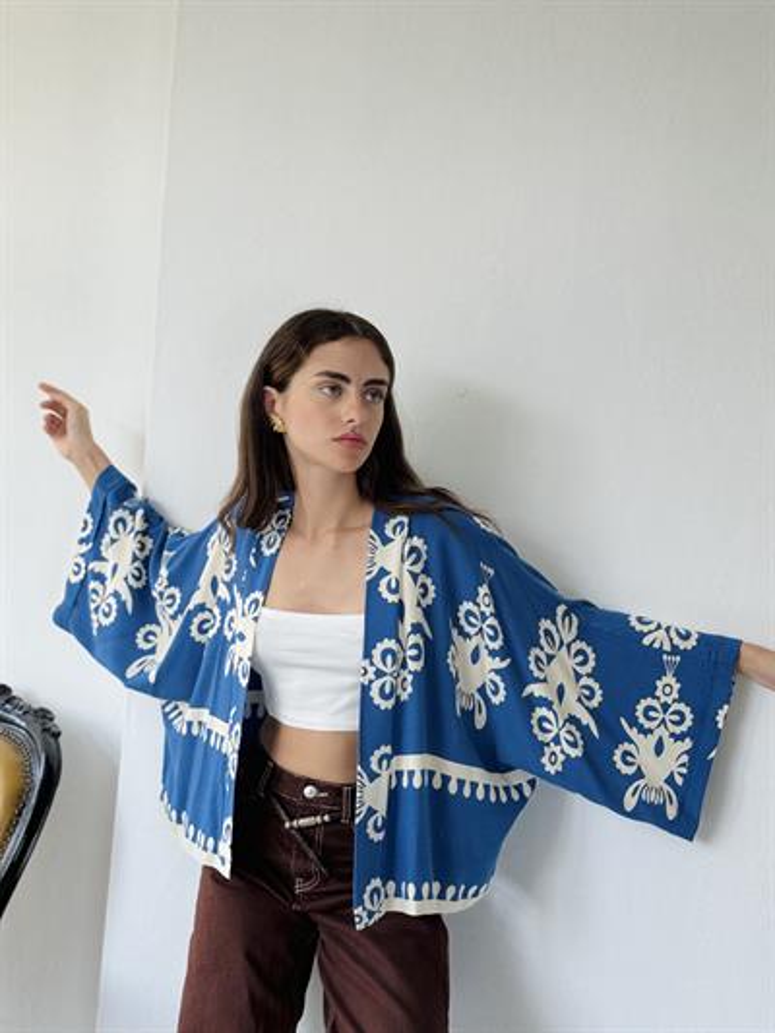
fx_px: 1432
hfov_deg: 30.3
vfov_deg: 39.6
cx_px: 388
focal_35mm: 48
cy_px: 516
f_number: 1.78
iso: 64
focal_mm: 6.76
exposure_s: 1/234
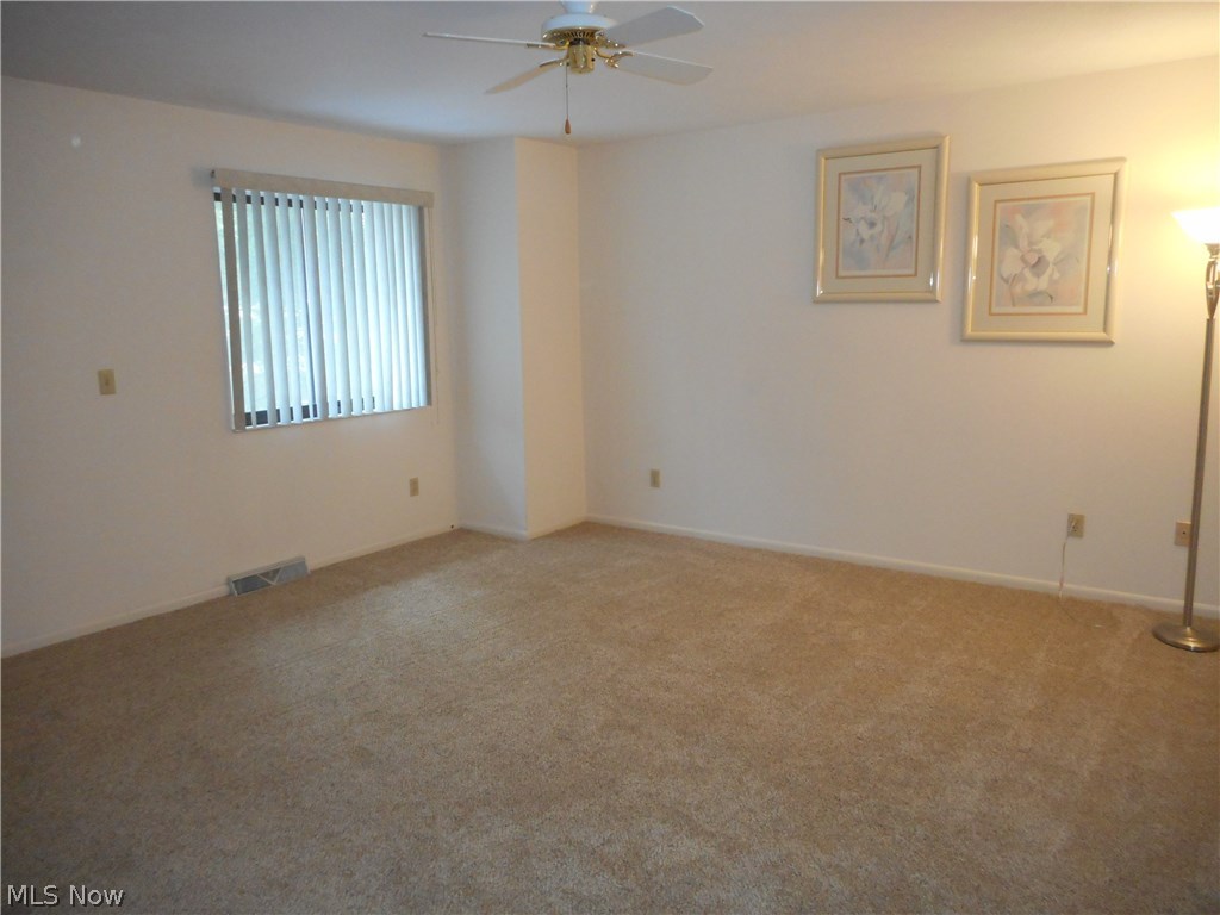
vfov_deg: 54.9
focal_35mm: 25
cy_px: 458
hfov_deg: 69.4
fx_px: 881
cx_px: 610
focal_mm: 4.5
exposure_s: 1/25
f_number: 3.7
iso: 400
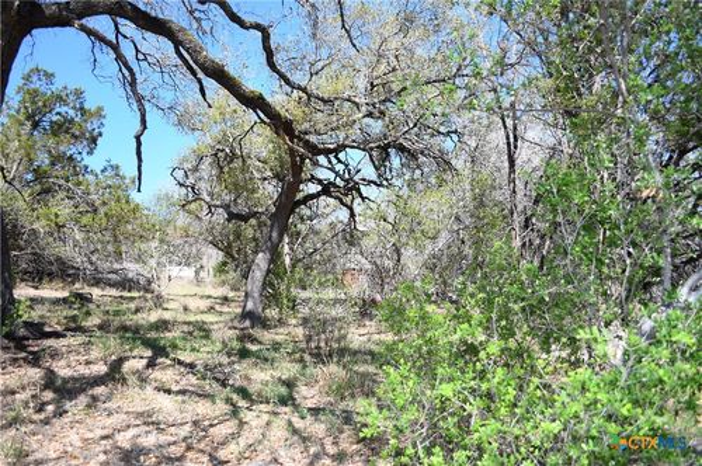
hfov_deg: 67.4
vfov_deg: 47.8
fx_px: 526
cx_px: 351
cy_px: 233
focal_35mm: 27
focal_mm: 18
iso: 64
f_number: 3.5
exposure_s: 1/250
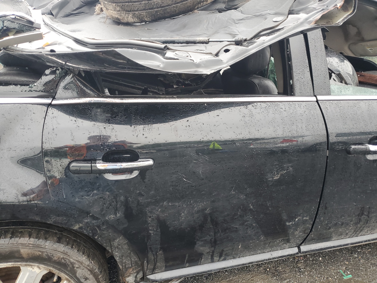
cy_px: 142
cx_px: 188
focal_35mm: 26
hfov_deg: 67.3
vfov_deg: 53.1
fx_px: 283
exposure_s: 1/60.2
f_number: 1.5
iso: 66
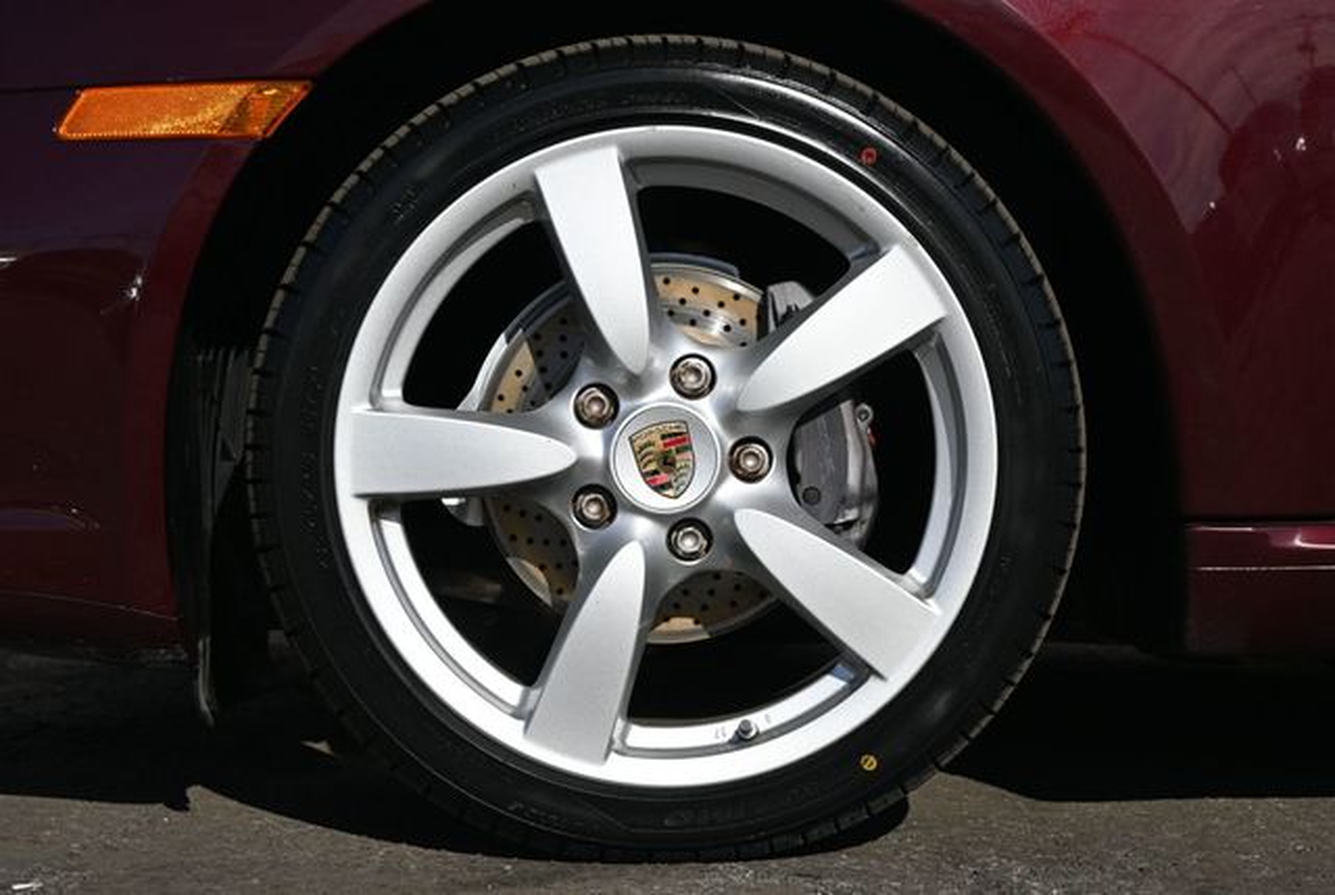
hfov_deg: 31.8
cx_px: 668
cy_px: 448
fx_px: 2340
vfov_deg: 21.6
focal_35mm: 63
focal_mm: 42
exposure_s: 1/400
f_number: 7.1
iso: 100
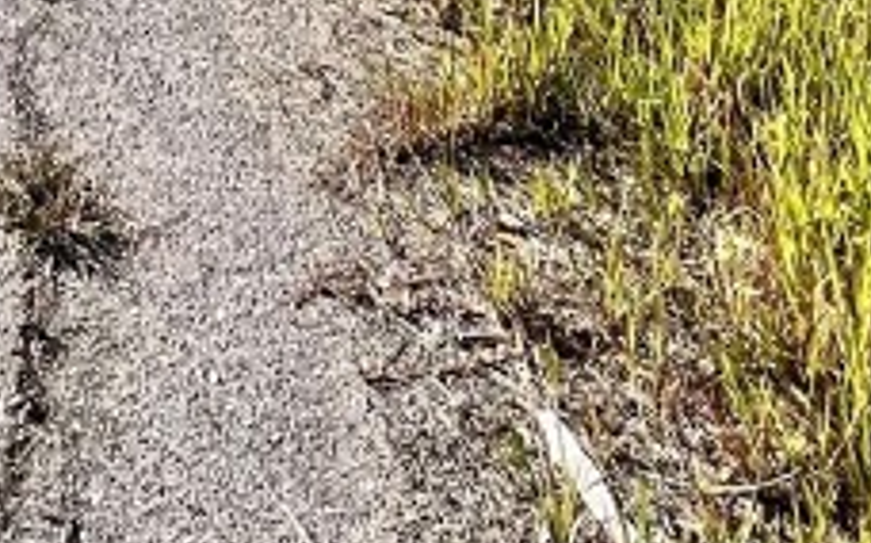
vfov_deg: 13.8
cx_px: -149
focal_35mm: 62
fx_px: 1470
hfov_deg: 29.0
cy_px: -803
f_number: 1.8
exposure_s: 1/2137
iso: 32
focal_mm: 1.57
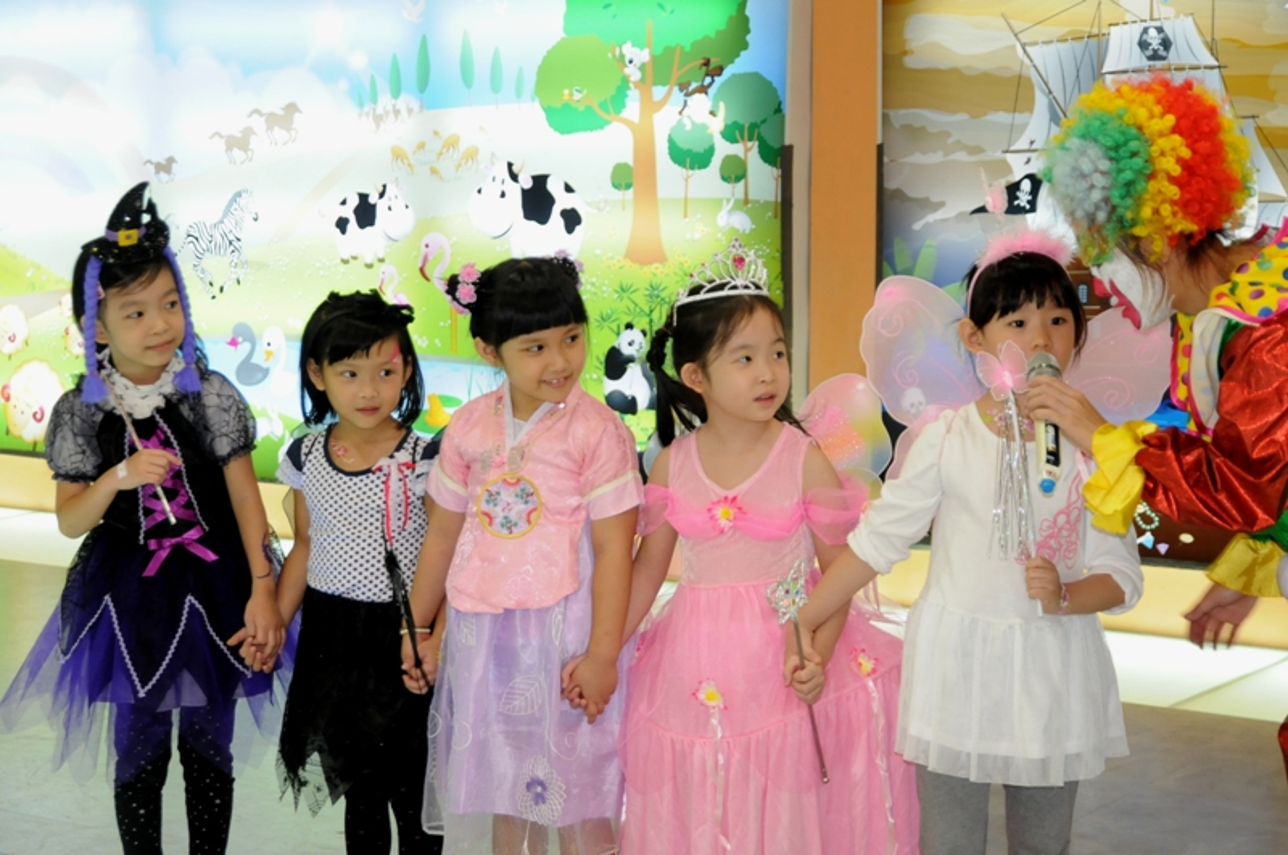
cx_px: 644
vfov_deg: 20.1
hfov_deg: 29.9
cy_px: 428
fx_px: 2412
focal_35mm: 68
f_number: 4
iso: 800
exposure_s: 1/60
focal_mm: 45
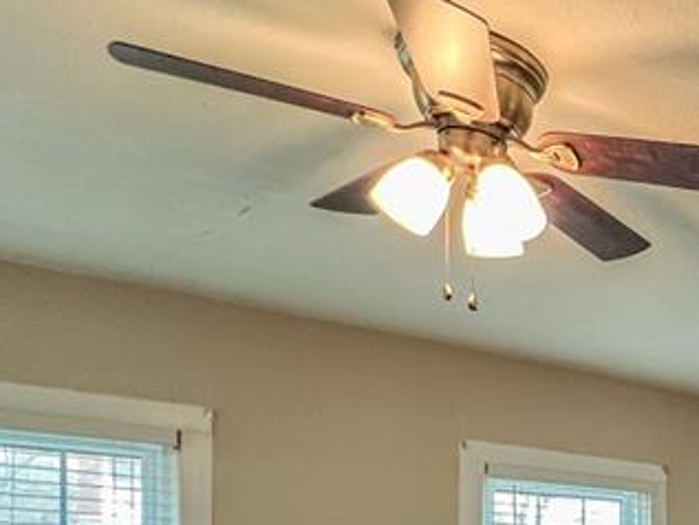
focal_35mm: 42
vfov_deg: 29.9
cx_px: 961
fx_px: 848
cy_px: 615
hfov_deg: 31.4
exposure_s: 1/60
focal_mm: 1.57
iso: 200
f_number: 1.8
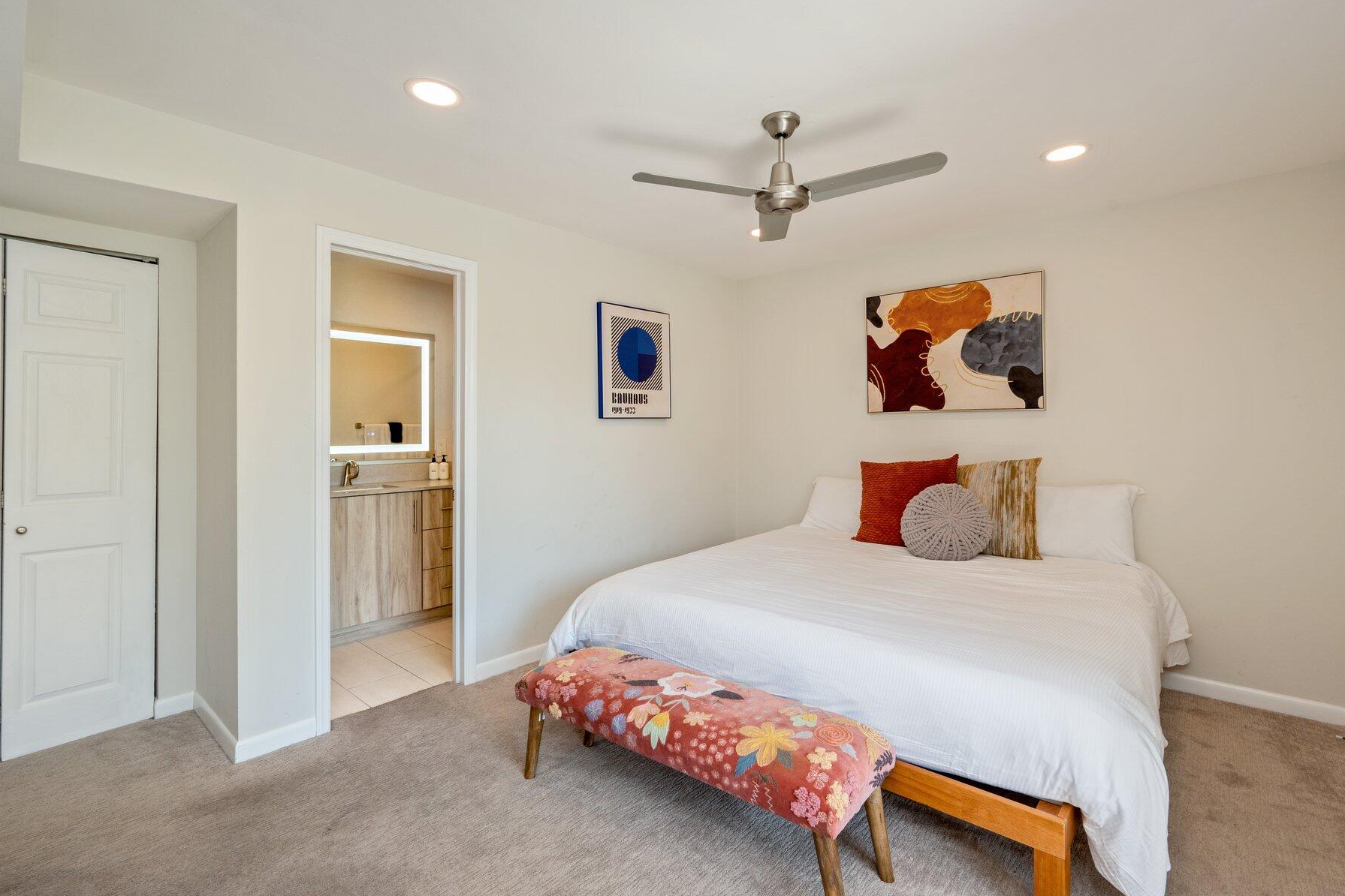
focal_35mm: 16
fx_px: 598
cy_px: 436
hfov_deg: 96.7
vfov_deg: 73.7
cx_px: 680
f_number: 9
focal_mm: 14
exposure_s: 1/40
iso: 160
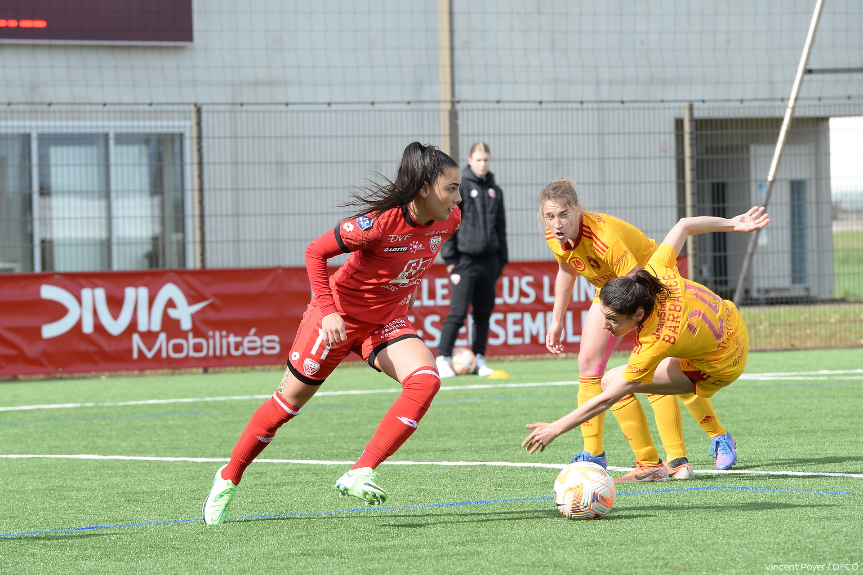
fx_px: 4794
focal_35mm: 200
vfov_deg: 6.9
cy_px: 288
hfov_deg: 10.3
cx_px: 432
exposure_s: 1/1600
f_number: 7.1
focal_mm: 200
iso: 1000
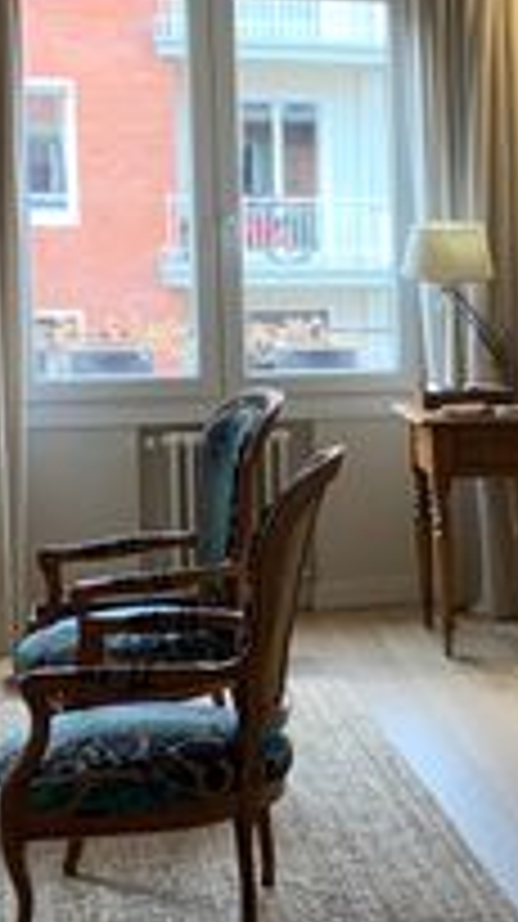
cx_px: 1000
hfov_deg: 12.9
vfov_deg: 25.6
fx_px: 2031
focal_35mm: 83
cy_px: 472
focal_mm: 4.25
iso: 50
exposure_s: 1/50
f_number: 1.8
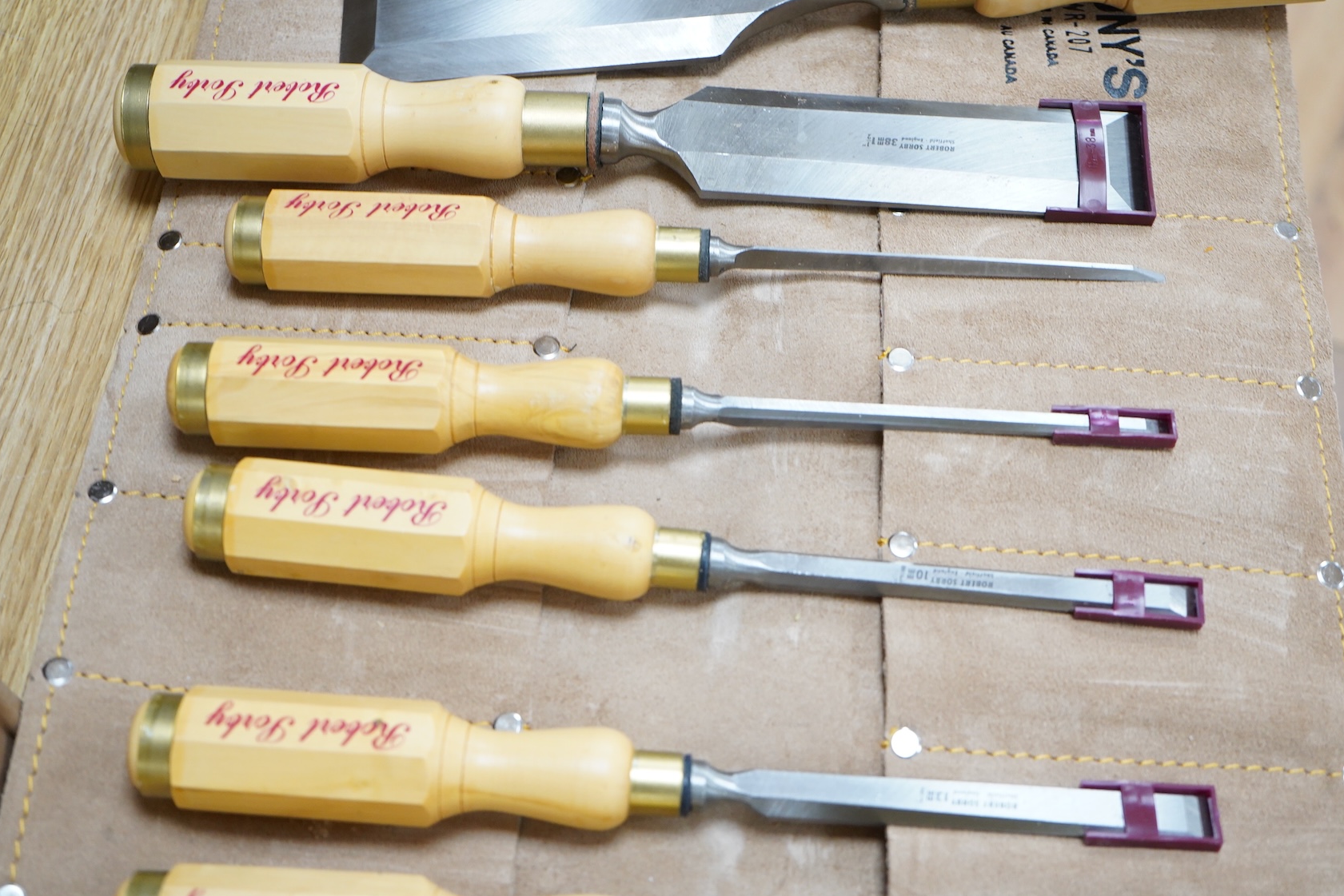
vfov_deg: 28.7
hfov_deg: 41.9
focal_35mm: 47
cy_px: 443
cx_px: 682
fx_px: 1755
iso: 2500
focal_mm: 46
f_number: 6.3
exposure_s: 1/80
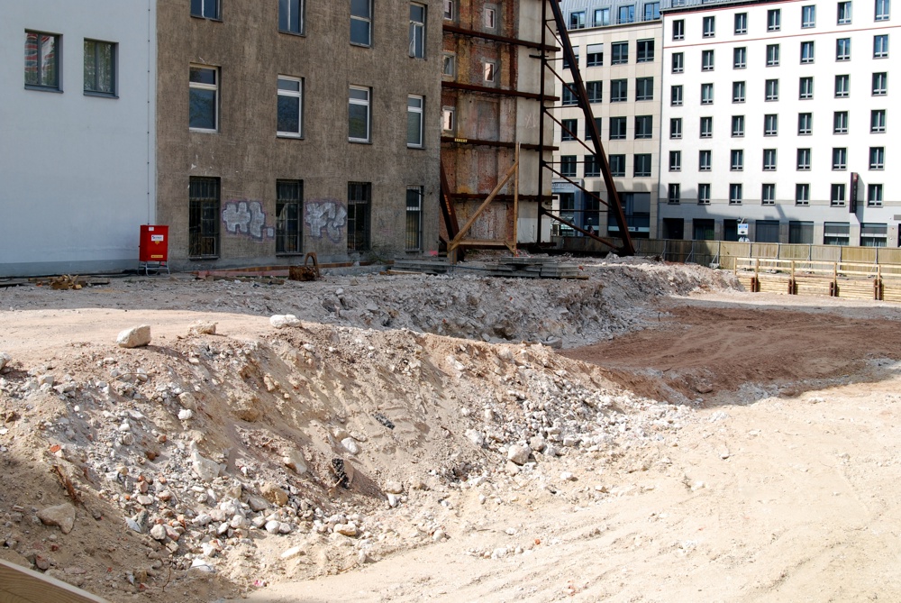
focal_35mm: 42
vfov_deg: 32.0
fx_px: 1052
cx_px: 450
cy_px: 302
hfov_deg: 46.4
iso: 100
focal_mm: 28
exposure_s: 1/160
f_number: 6.3
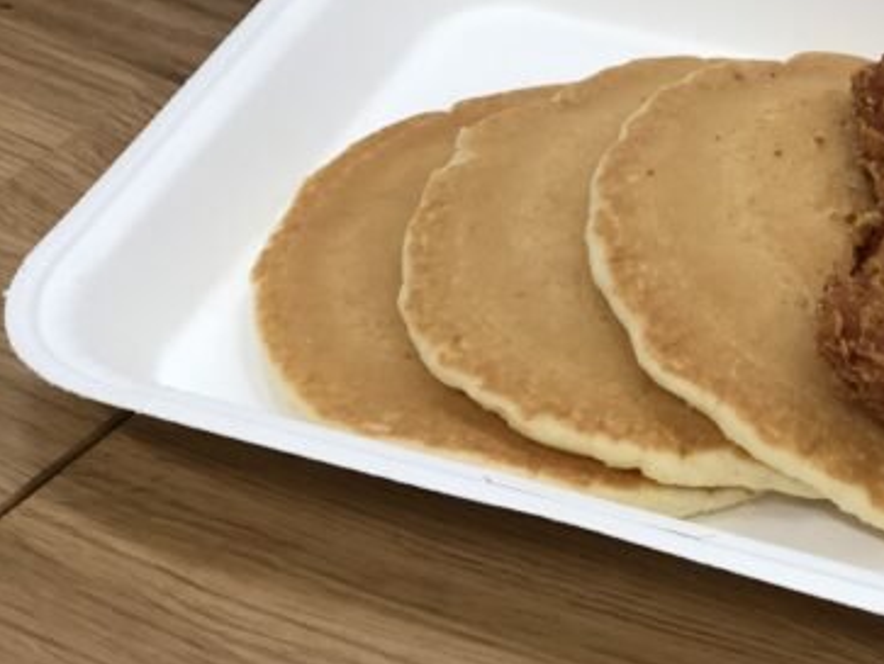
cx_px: 723
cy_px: 43
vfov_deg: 12.4
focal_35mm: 119
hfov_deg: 16.4
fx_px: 3042
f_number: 2.8
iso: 125
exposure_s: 1/50
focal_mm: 6.6
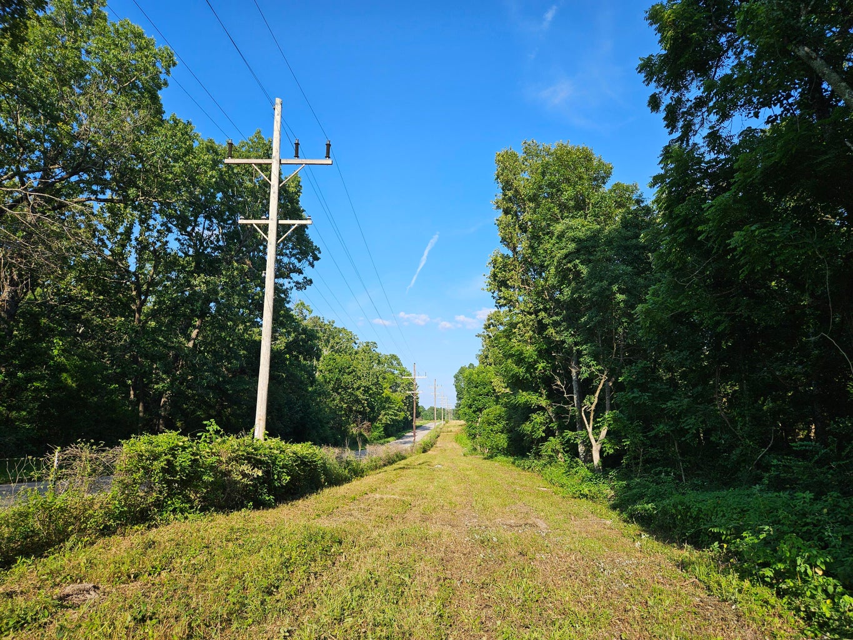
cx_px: 426
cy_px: 320
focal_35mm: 23
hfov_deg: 73.9
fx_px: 567
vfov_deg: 58.9
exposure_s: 1/1148
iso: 25
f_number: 1.8
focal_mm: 5.4
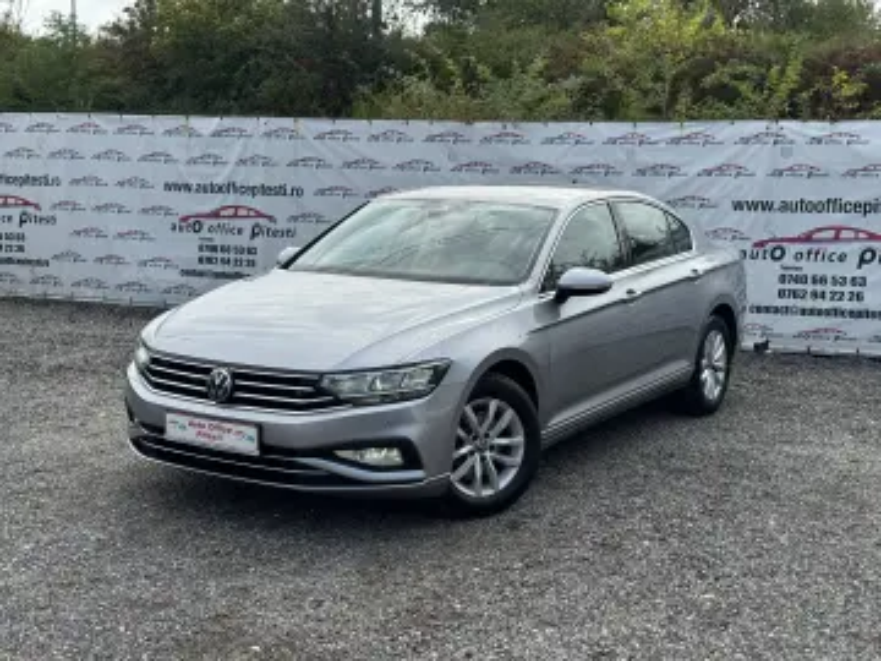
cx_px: 440
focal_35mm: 48
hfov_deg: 39.7
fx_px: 1222
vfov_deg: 30.3
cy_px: 330
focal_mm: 6.76
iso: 64
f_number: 1.78
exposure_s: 1/4049
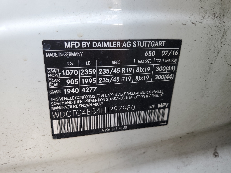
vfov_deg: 53.1
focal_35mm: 26
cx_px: 116
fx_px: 174
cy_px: 86
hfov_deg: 67.3
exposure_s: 1/141
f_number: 1.5
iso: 50
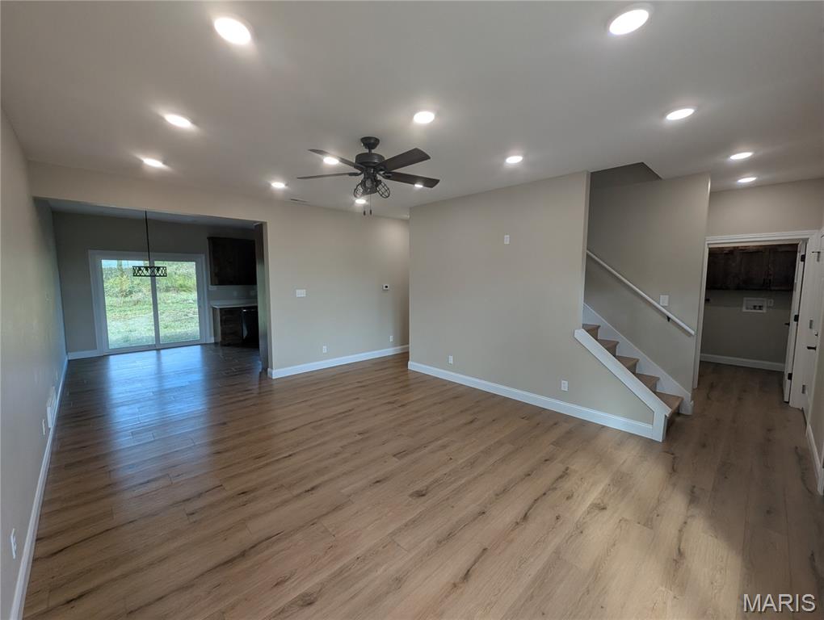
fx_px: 310
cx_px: 412
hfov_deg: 106.1
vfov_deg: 90.1
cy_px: 310
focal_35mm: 13
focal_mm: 1.95
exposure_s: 1/120
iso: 70
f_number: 2.2
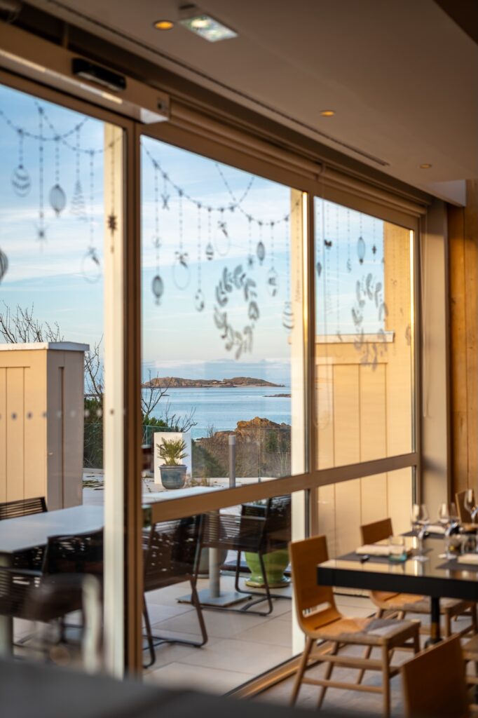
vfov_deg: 39.6
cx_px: 239
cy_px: 359
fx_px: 996
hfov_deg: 27.0
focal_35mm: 50
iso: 100
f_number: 2.8
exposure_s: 1/80
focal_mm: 50
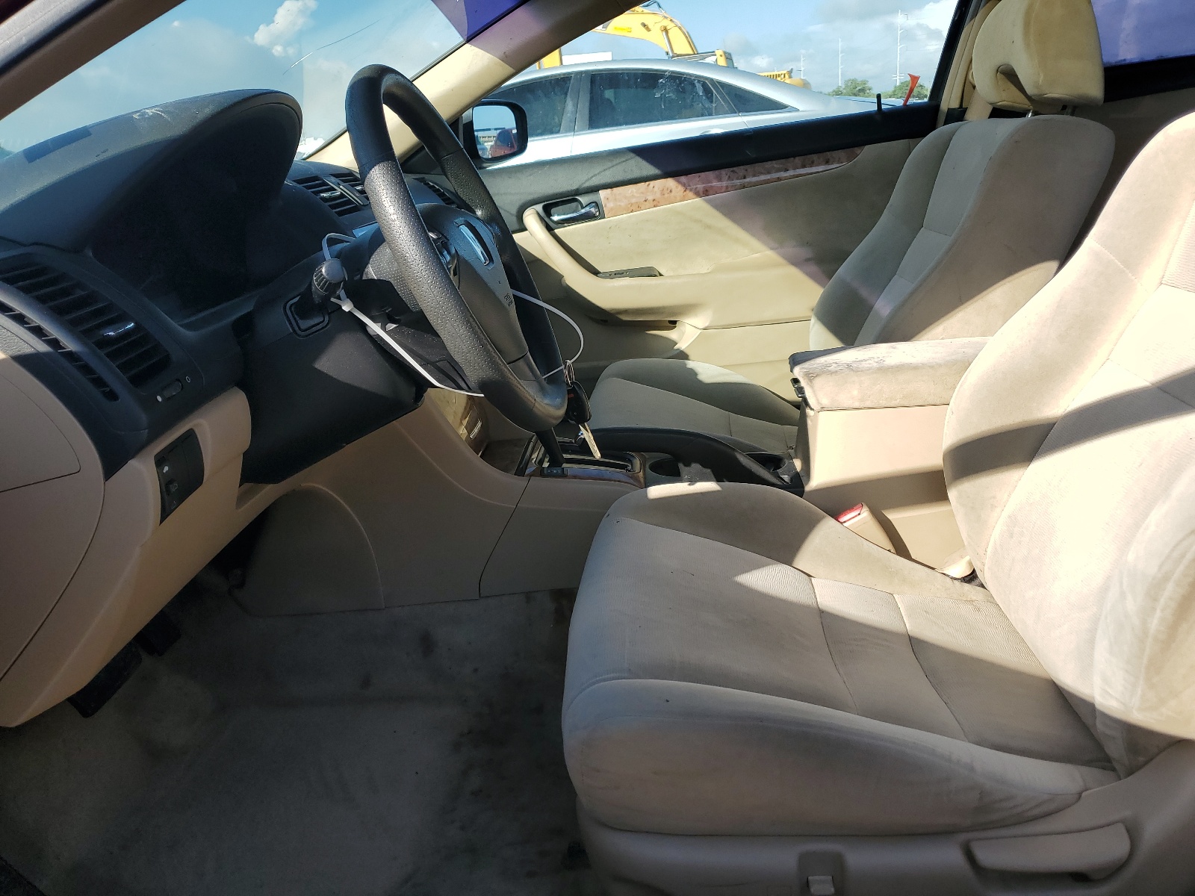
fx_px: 898
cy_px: 448
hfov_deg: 67.3
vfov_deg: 53.1
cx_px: 598
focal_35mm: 26
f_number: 1.5
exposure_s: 1/1429
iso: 50
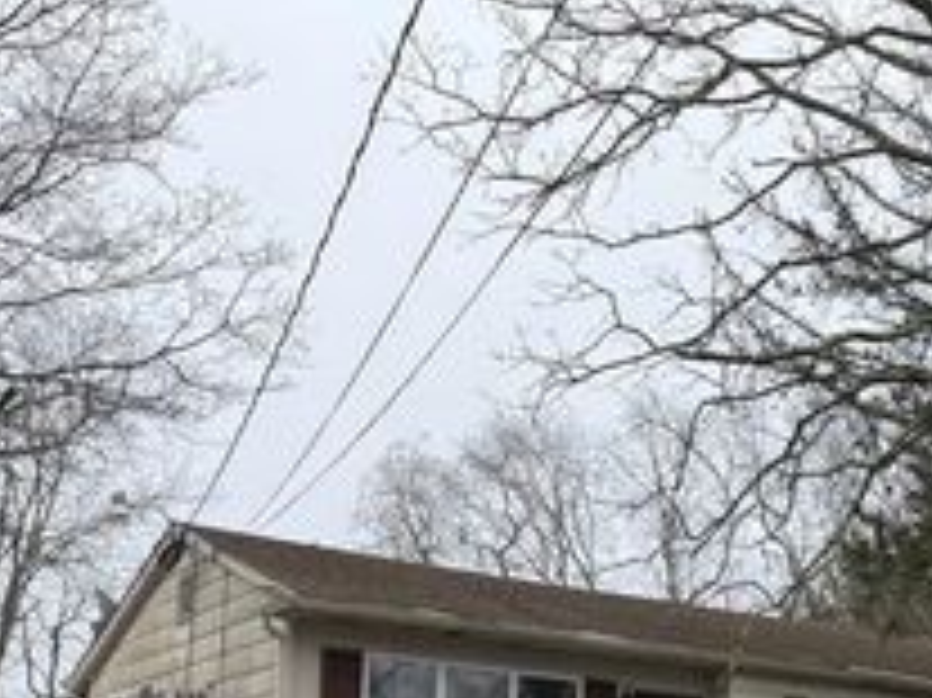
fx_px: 1561
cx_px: 792
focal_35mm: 58
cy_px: 831
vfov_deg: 23.2
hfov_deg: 32.0
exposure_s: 1/1060
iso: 80
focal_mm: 6.76
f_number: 1.78
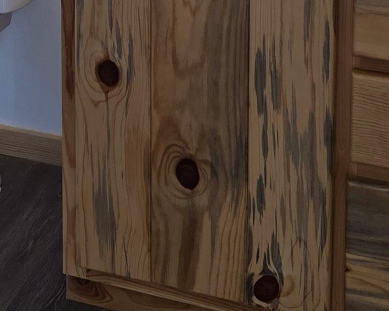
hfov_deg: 18.9
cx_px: 108
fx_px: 1162
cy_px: -245
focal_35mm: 101
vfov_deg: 13.7
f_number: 1.7
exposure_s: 1/120
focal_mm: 6.3
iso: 50
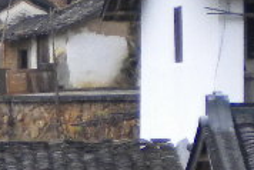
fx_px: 1476
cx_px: -111
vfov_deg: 6.6
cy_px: 70
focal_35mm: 209
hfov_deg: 9.6
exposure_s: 1/63.7
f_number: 3.1
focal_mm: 6.3
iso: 310
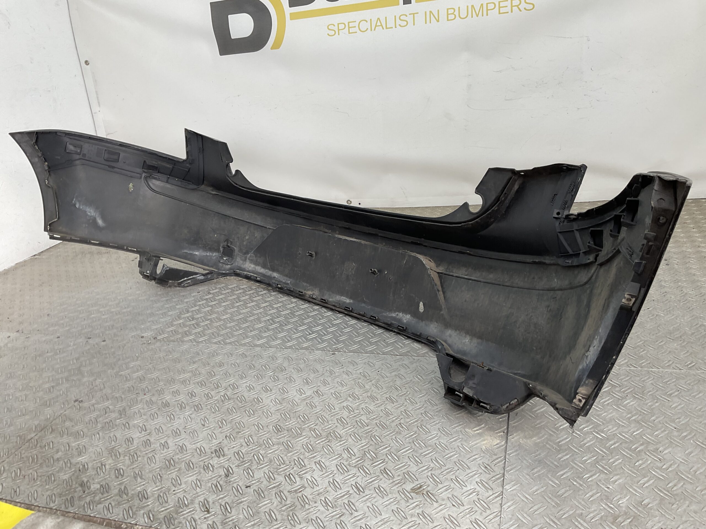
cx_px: 353
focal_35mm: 29
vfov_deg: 48.2
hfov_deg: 61.7
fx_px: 591
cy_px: 264
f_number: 1.8
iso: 20
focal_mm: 3
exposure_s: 1/120
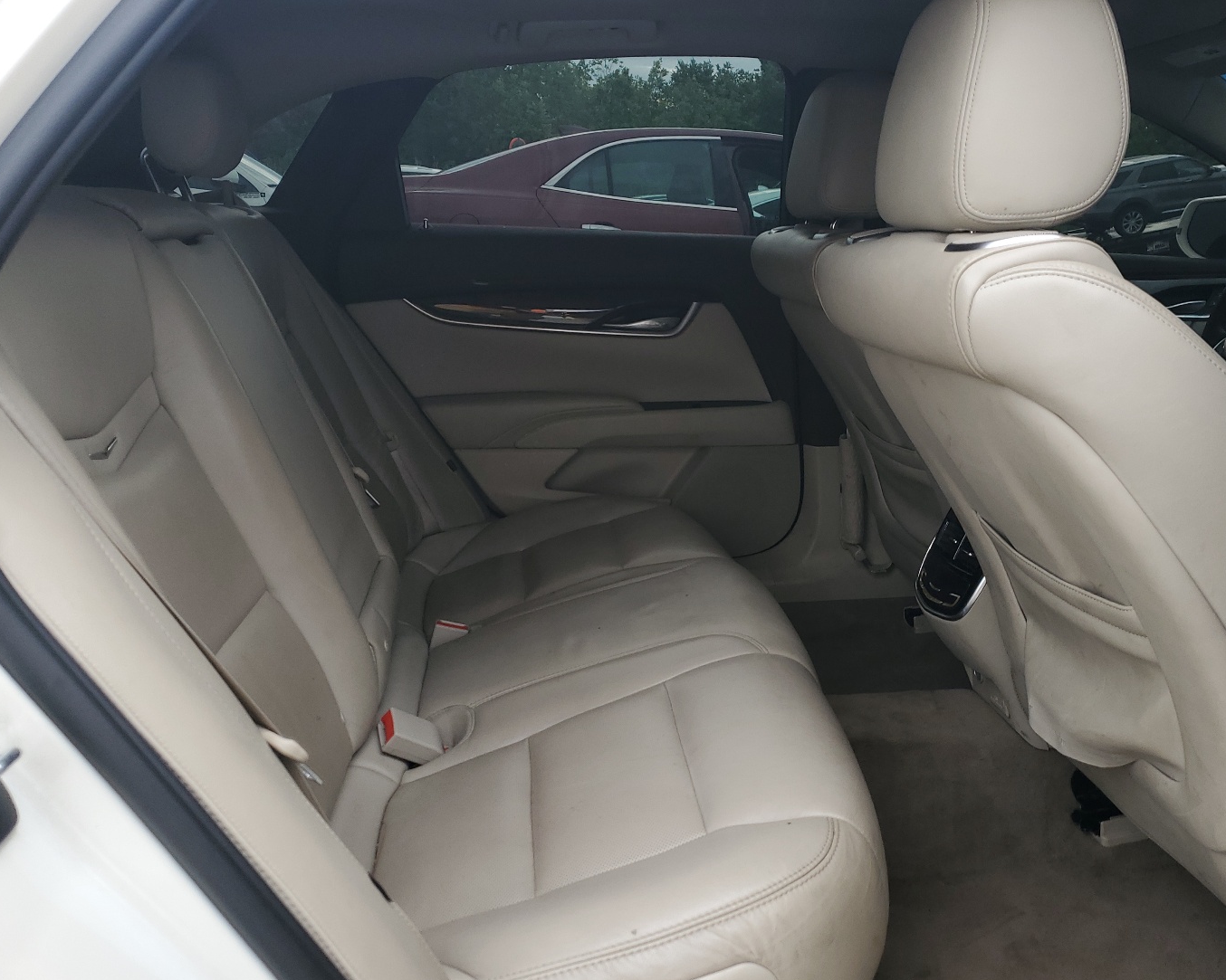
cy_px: 541
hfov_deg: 58.5
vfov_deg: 48.4
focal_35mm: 30
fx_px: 1088
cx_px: 705
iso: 50
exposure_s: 1/244
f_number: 1.5
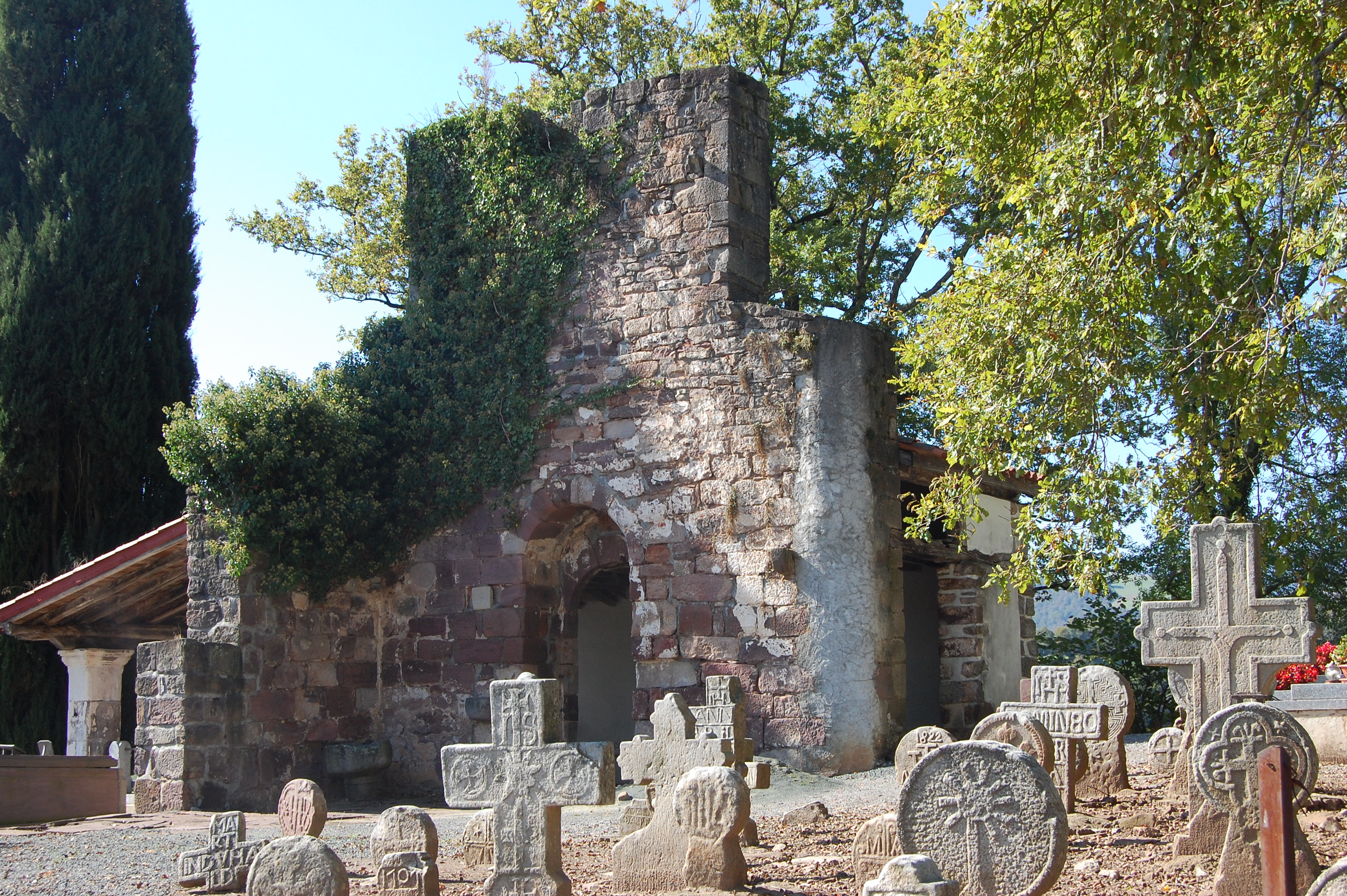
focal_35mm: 48
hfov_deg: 41.1
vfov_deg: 28.0
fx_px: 1794
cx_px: 674
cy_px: 448
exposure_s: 1/200
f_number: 10
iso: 400
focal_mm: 32
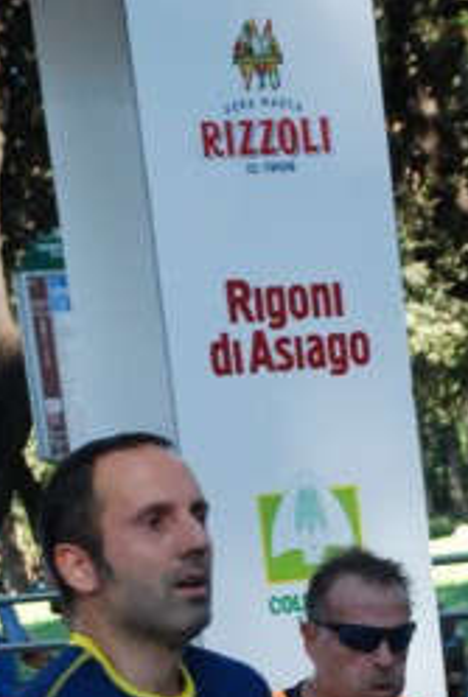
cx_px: 411
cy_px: 815
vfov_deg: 11.1
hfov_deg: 7.6
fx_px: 3515
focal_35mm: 181
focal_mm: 50
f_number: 5
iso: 1000
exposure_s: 1/500
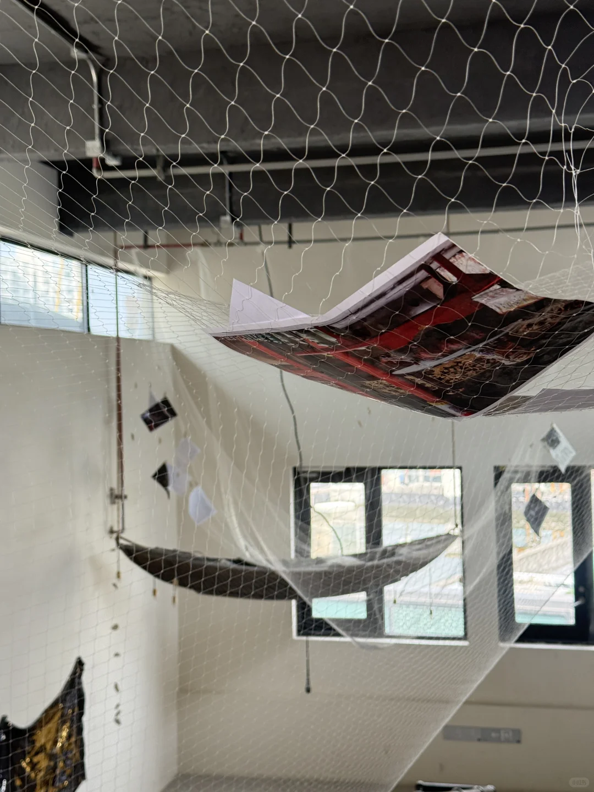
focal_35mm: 48
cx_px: 297
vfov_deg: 39.7
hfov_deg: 30.3
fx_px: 1098
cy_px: 396
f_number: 1.78
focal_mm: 6.76
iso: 200
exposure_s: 1/225
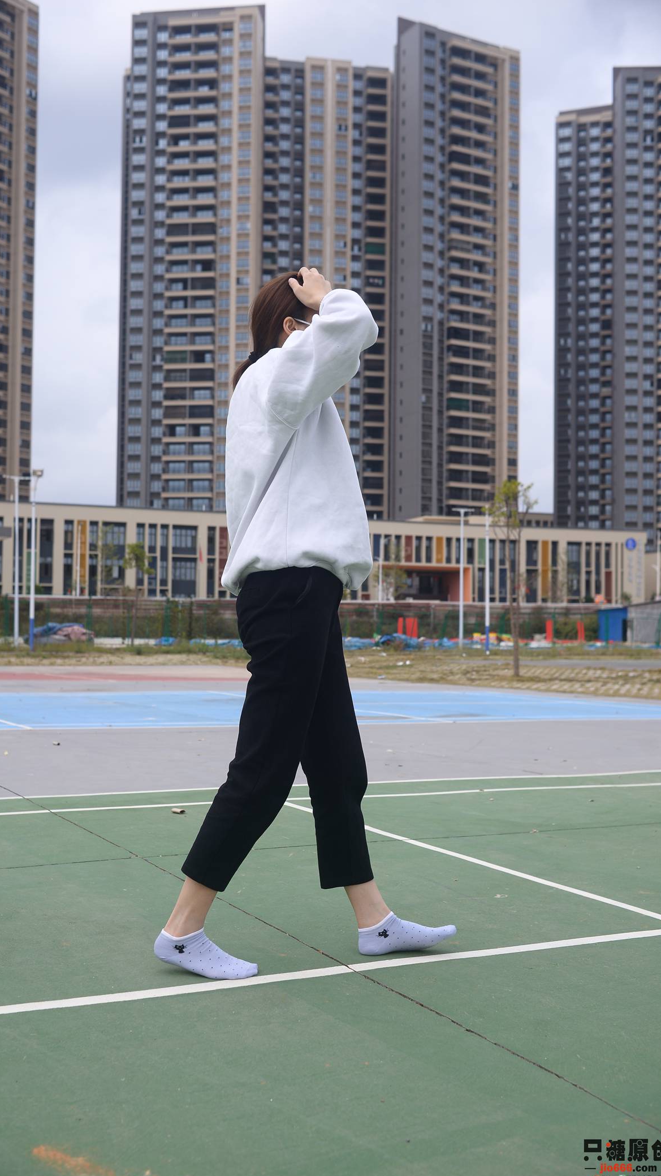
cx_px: 286
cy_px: 591
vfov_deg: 54.0
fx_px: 1153
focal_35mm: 37
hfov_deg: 31.9
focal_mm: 35
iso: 125
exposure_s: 1/500
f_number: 5.6
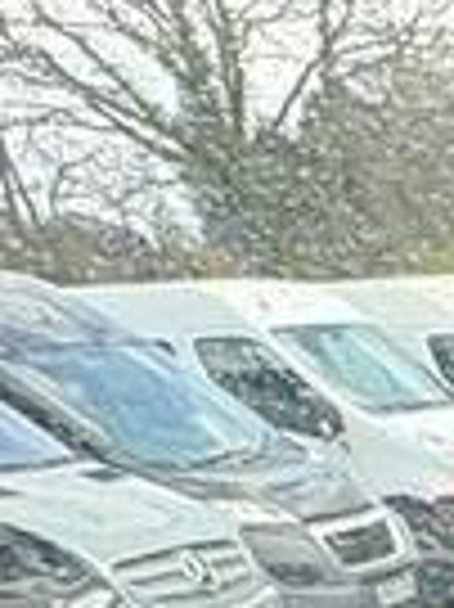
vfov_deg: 14.3
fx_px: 1629
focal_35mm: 93
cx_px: 1501
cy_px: 1450
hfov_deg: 9.9
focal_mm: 2.22
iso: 80
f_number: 2.2
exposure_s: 1/141
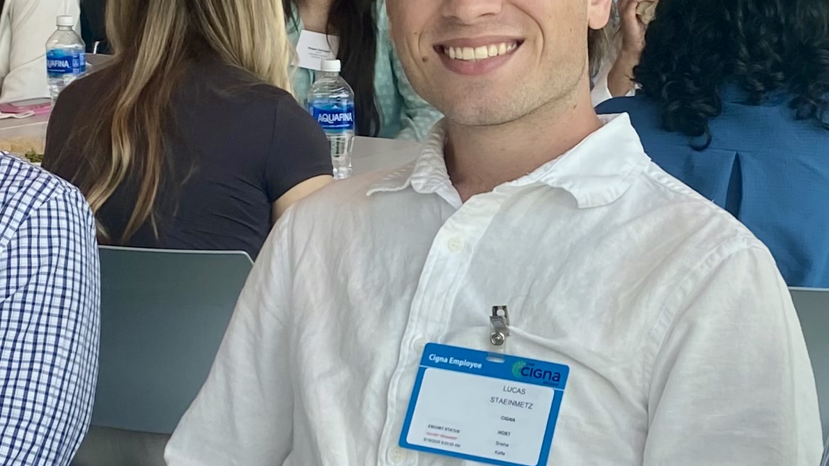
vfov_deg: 12.6
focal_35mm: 96
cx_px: 557
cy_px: 265
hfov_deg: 22.1
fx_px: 2110
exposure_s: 1/127
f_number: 1.8
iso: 32
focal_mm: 4.25
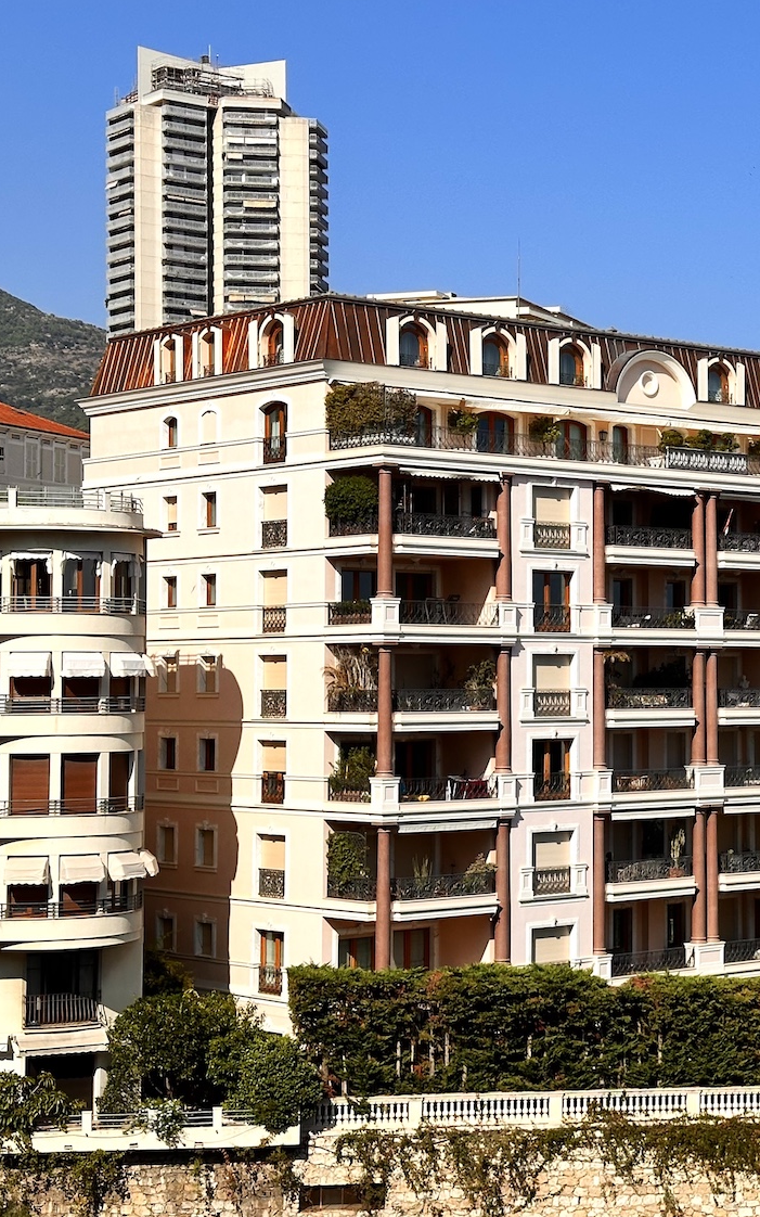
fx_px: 2254
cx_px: 801
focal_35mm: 68
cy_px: 609
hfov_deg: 18.5
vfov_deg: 30.2
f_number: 1.78
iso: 64
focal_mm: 6.86
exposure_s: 1/7634
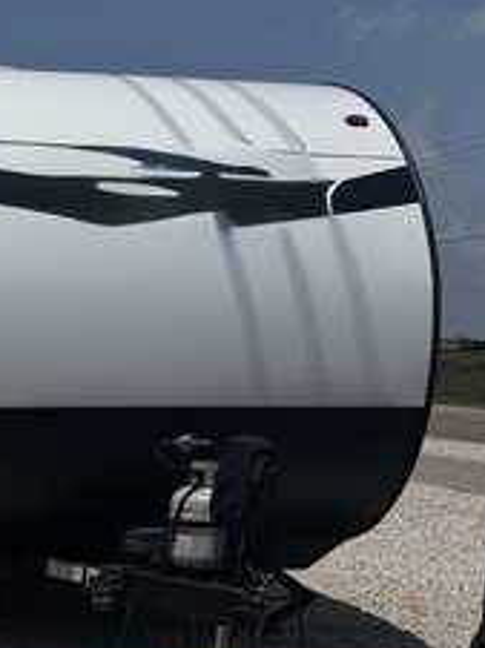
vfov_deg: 25.1
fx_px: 1273
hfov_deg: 19.6
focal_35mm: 68
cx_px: -172
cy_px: 820
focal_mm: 6.76
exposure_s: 1/12346
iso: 100
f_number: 1.78
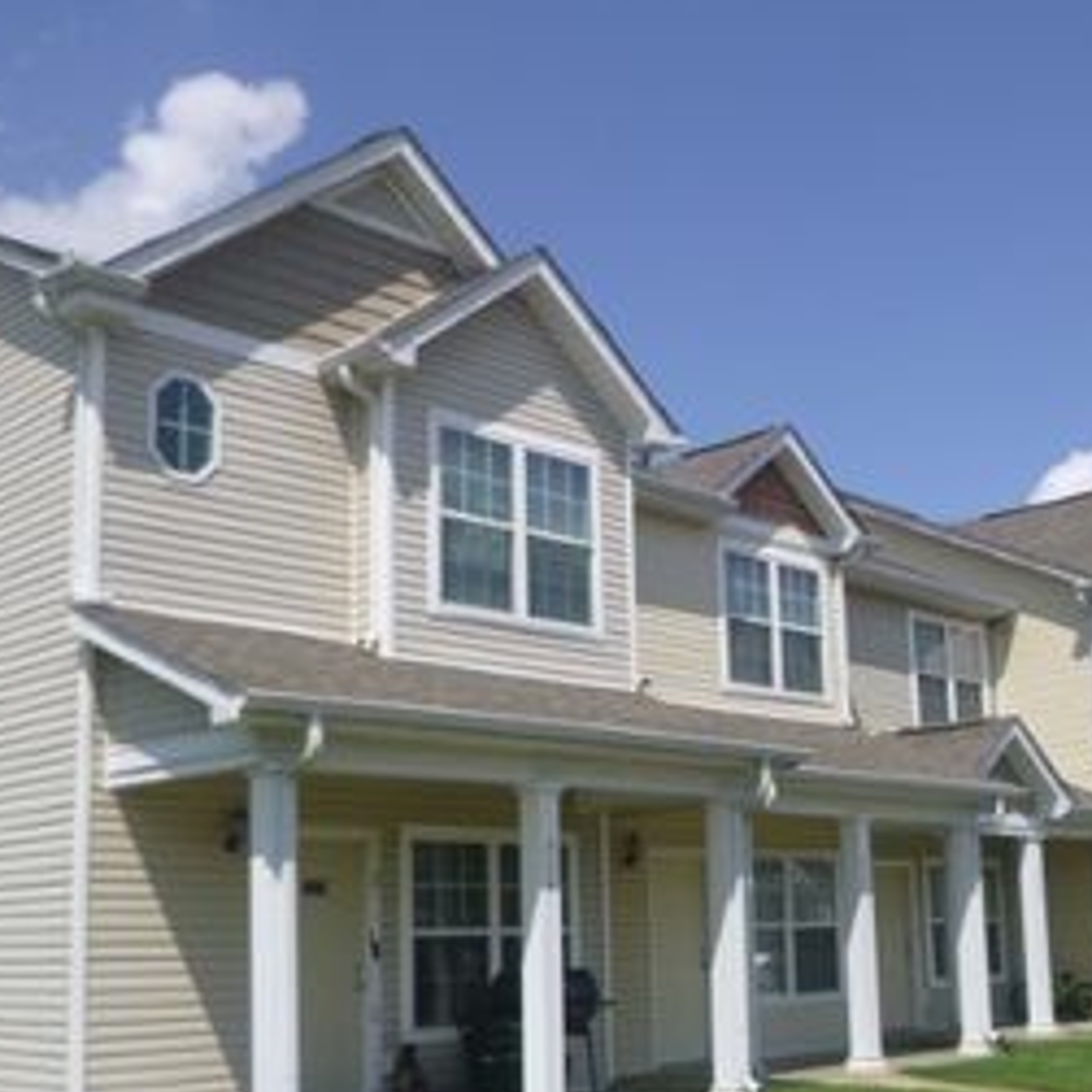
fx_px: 1570
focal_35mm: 44
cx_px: 605
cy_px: 655
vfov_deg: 38.2
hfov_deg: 38.3
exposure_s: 1/800
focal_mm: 4.5
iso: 100
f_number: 3.9
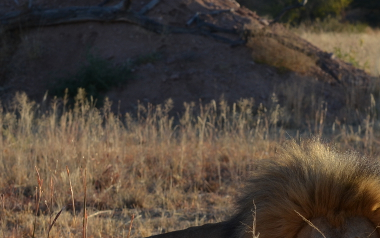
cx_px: 236
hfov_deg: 6.2
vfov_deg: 3.9
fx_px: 3491
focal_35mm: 337
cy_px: 160
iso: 200
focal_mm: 105
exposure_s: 1/250
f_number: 8
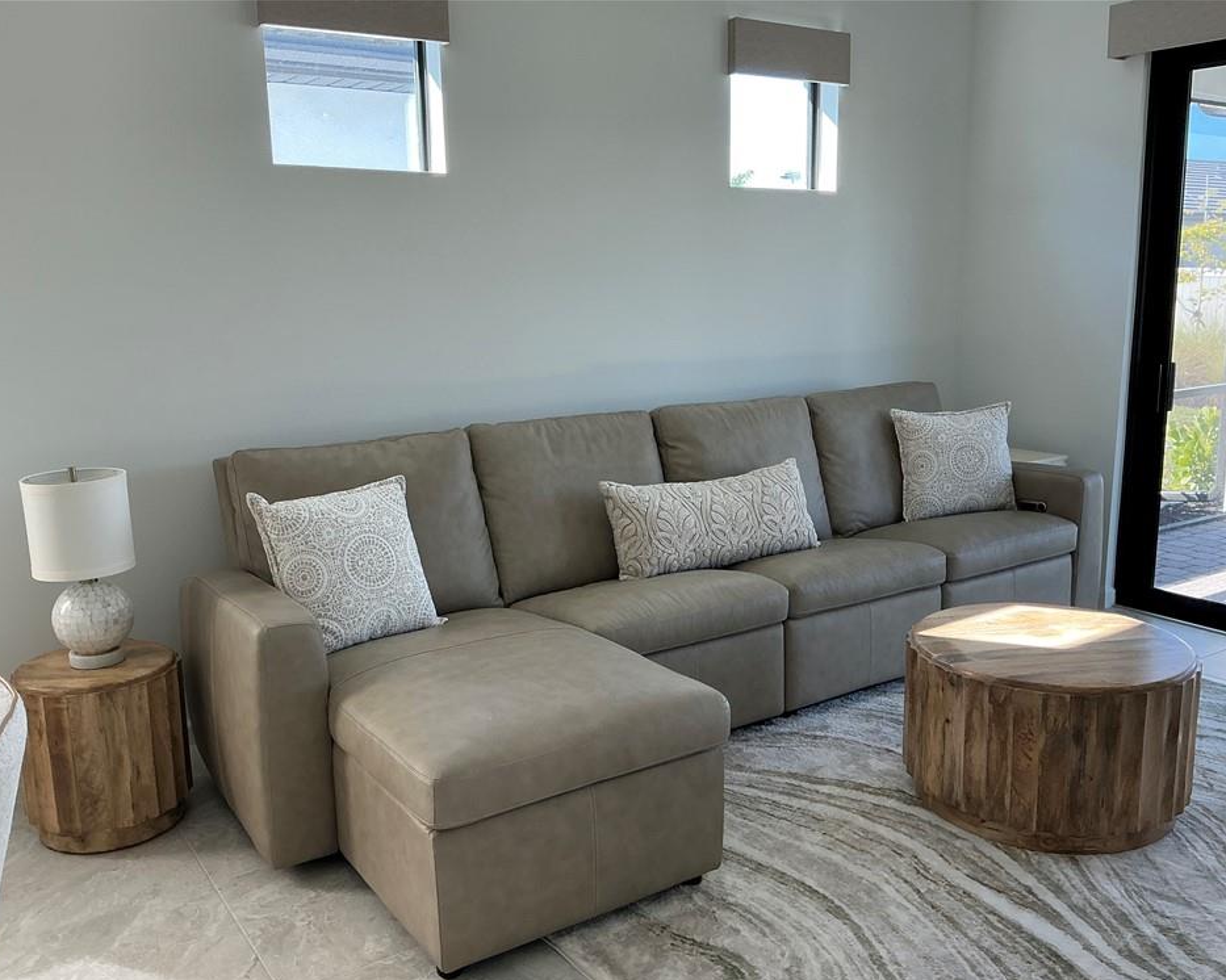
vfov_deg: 48.5
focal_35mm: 30
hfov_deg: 58.8
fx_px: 1088
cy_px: 503
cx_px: 639
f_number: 1.8
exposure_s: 1/122
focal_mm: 3
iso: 64
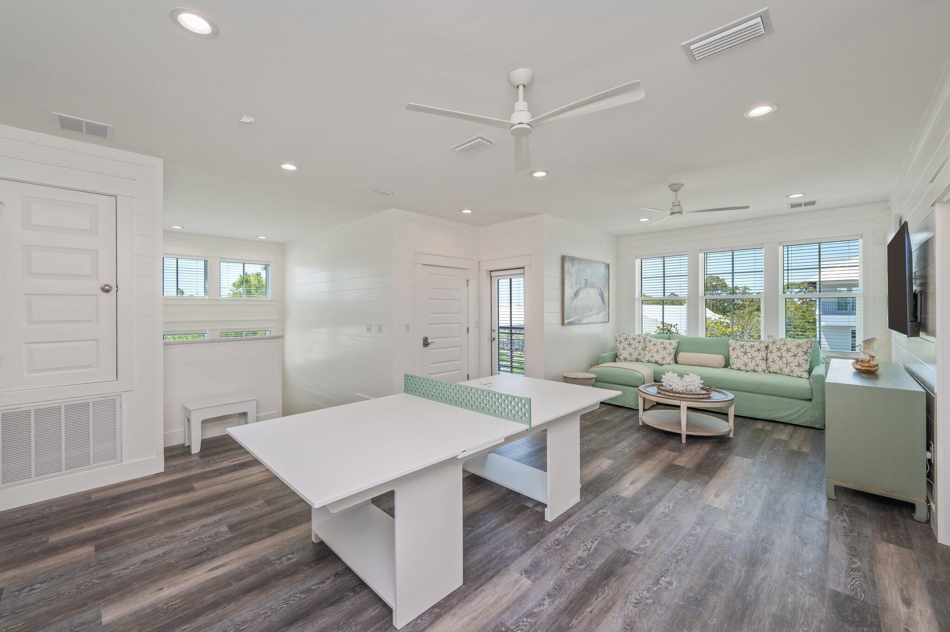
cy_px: 316
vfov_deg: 81.1
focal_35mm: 14
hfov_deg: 104.3
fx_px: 369
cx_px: 475
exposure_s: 1/30
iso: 200
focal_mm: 14
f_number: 9
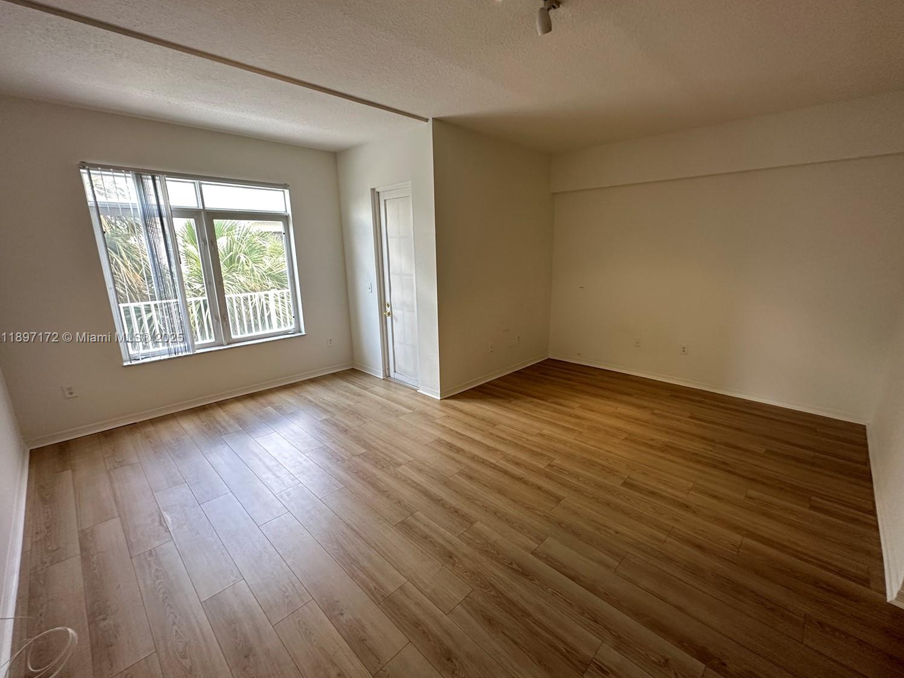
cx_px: 474
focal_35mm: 15
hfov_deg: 98.1
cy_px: 338
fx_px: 392
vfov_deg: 81.8
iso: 200
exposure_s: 1/60
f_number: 2.2
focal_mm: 2.22
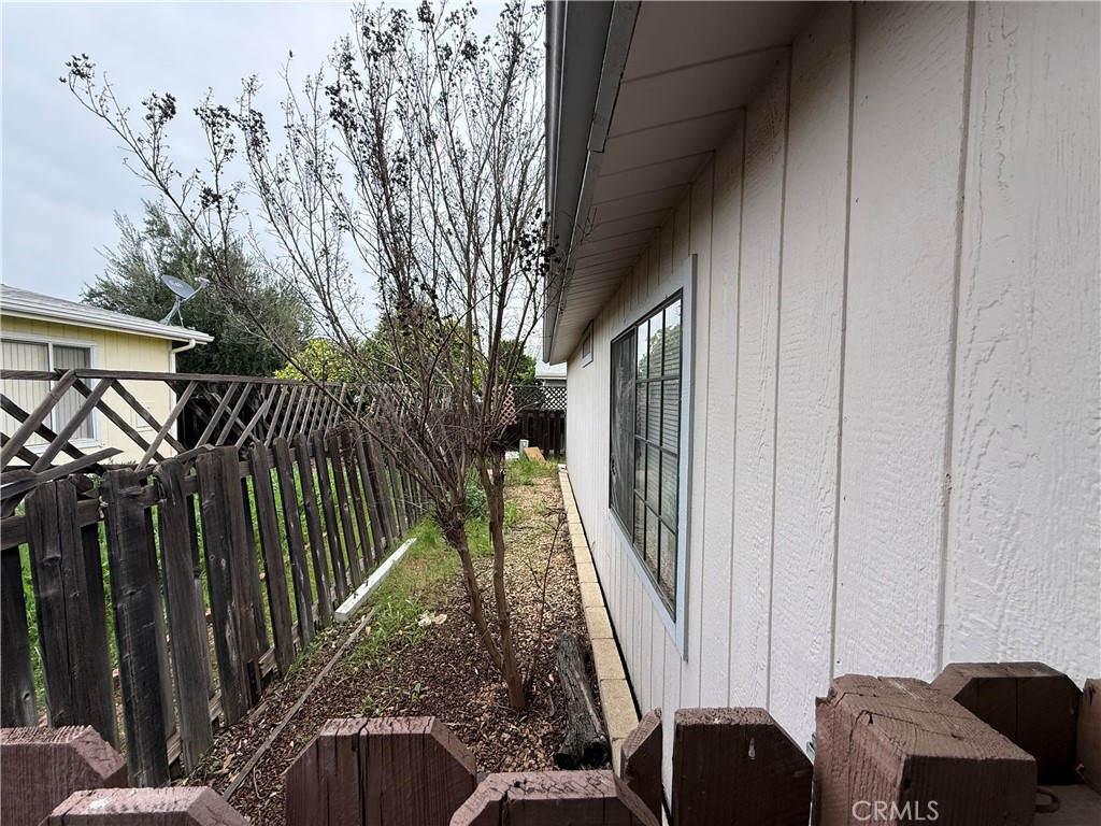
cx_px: 550
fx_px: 445
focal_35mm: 14
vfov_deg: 85.7
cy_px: 413
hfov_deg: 102.1
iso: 64
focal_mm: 2.22
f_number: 2.2
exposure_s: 1/574
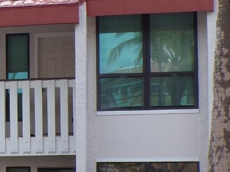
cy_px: 150
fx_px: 817
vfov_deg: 12.0
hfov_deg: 15.5
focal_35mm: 123
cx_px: -34
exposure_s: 1/240
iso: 100
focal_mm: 7.6
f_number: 5.1
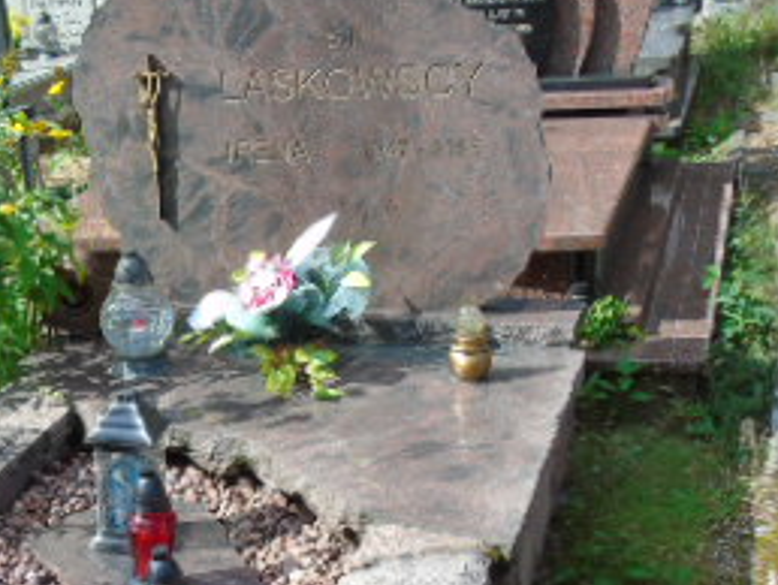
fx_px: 1395
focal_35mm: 62
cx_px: 160
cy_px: 513
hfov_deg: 30.4
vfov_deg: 23.2
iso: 80
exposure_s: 1/400
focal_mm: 4.4
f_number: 3.4
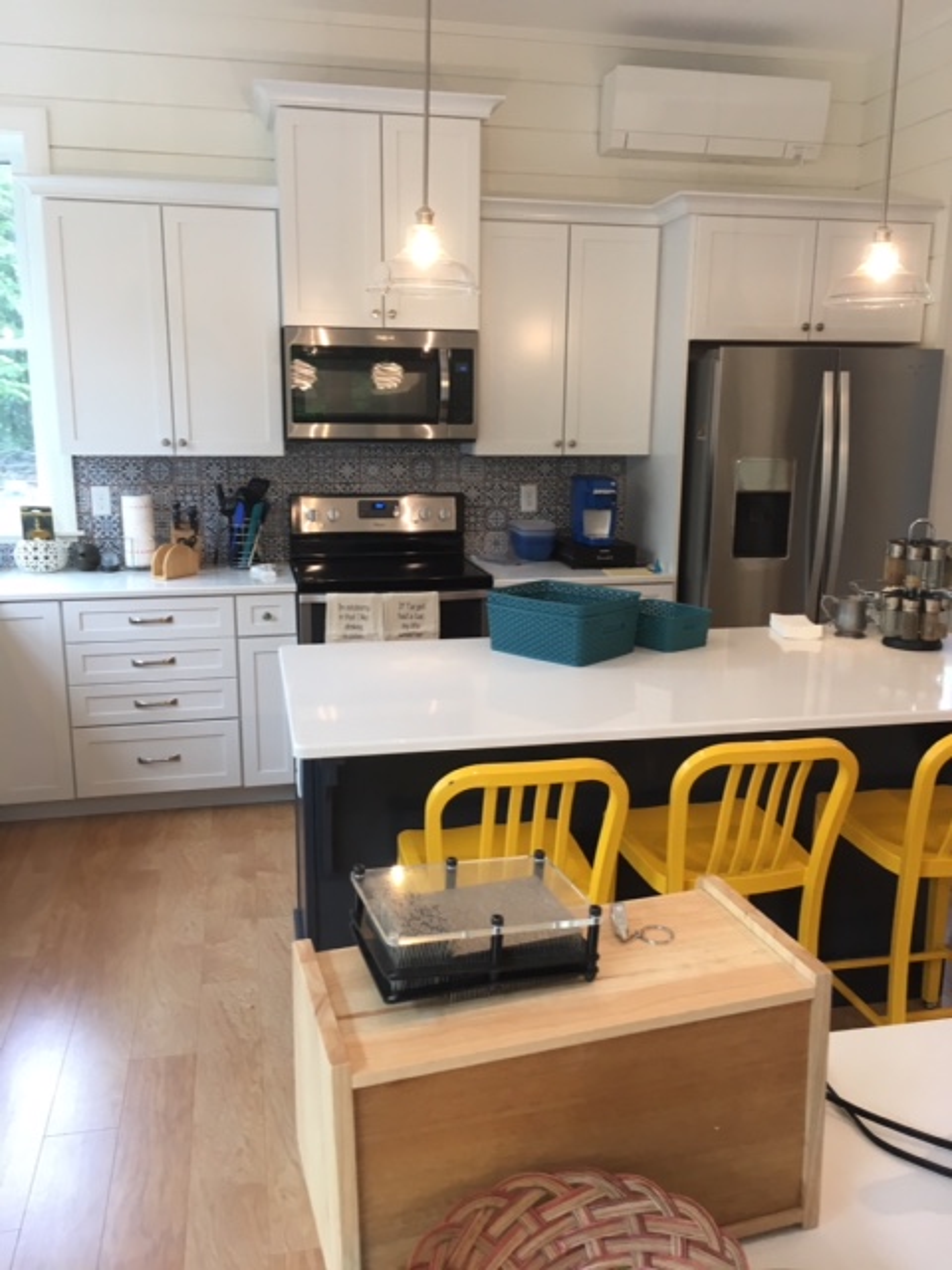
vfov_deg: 61.7
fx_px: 1063
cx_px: 476
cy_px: 635
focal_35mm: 29
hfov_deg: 48.2
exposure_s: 1/30
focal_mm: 4.15
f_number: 2.2
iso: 64
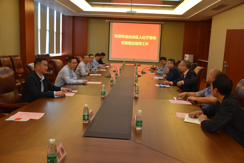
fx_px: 234
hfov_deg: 55.1
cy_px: 82
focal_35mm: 34
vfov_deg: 38.4
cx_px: 122
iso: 800
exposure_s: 1/60
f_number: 3.8
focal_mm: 23
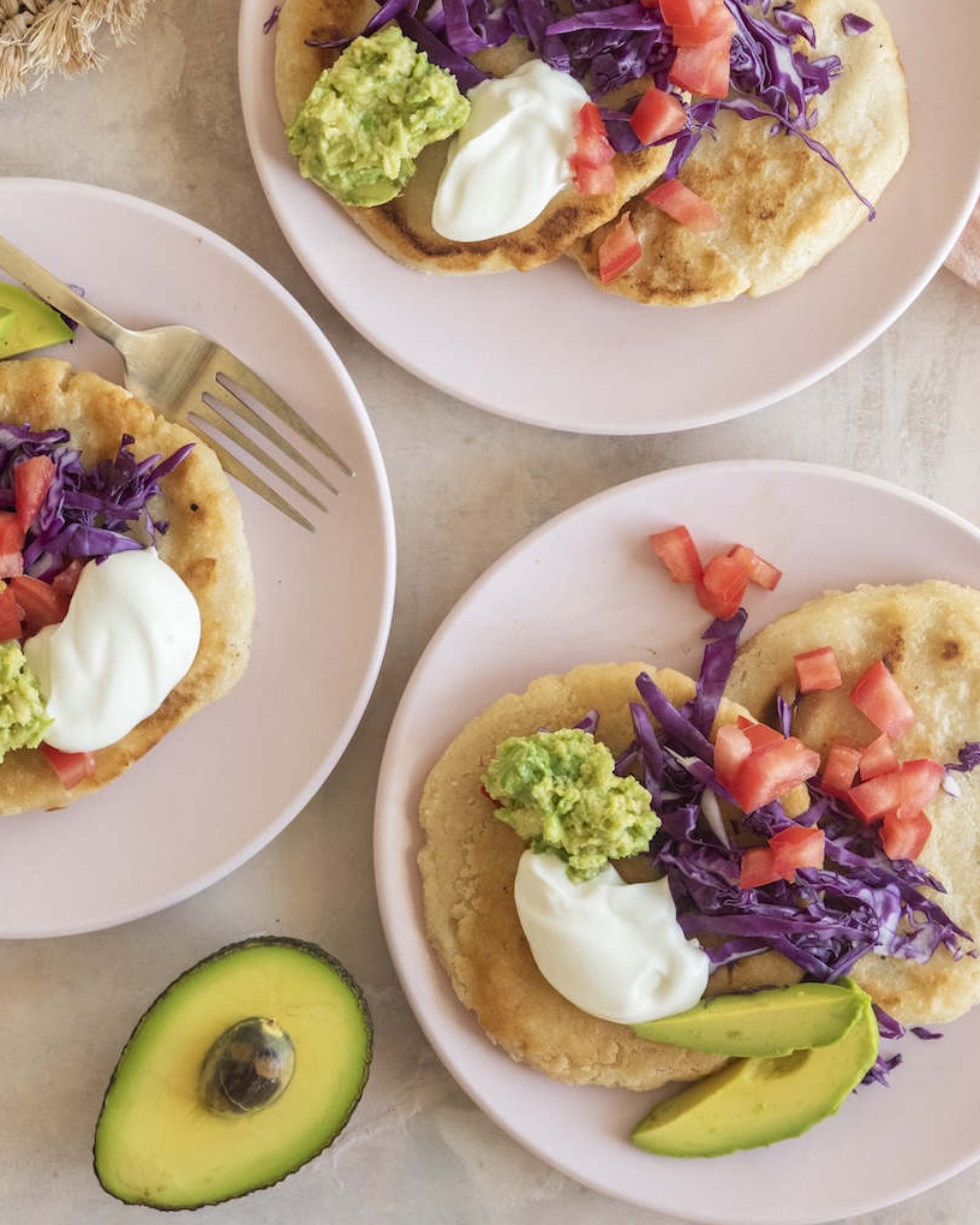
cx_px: 416
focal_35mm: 91
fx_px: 3299
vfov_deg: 21.0
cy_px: 490
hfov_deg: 16.9
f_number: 6.3
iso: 1250
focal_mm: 55
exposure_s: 1/250
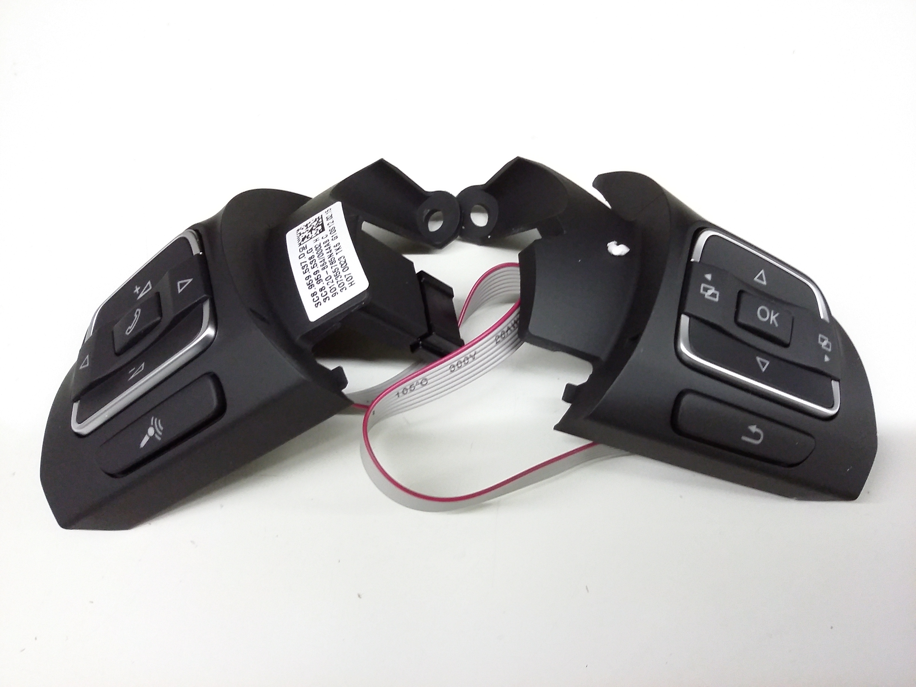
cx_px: 458
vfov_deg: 44.2
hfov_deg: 56.8
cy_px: 344
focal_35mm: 32
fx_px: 847
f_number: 2.4
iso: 250
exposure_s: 1/15
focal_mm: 3.4
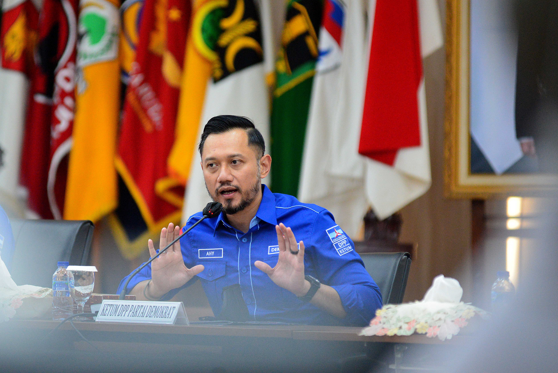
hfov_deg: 8.5
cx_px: 245
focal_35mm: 241
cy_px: 201
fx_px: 3737
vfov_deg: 5.7
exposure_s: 1/125
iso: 4000
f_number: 3.2
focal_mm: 200
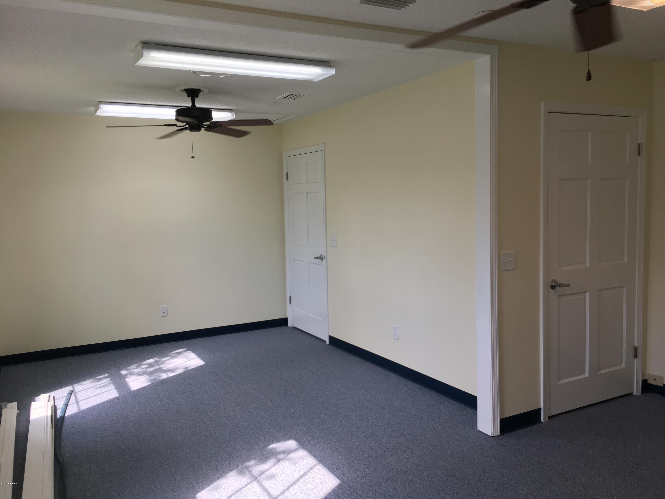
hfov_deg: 61.7
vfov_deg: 48.2
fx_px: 557
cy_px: 250
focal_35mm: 29
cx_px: 332
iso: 40
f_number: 2.2
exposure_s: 1/120
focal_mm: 4.15
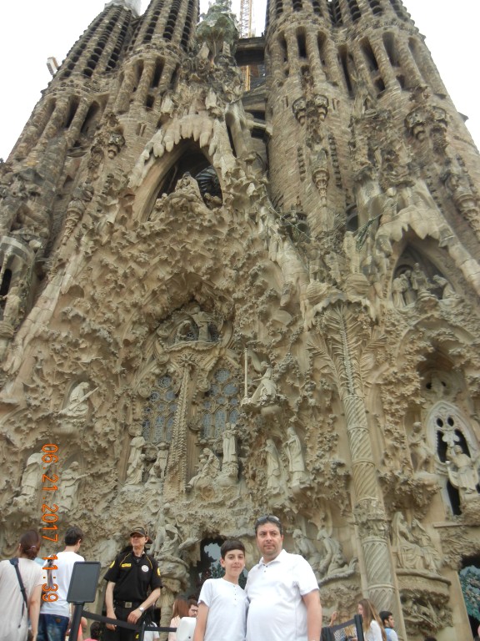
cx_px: 240
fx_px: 555
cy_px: 320
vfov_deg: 60.0
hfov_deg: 46.8
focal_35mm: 30
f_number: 3.5
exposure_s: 1/212
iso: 160
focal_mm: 5.4
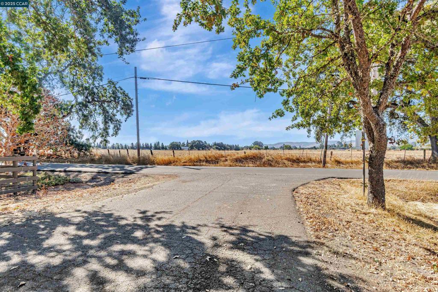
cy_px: 146
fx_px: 237
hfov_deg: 85.4
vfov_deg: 63.2
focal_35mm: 20
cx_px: 219
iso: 100
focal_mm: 13
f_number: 8
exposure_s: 1/320
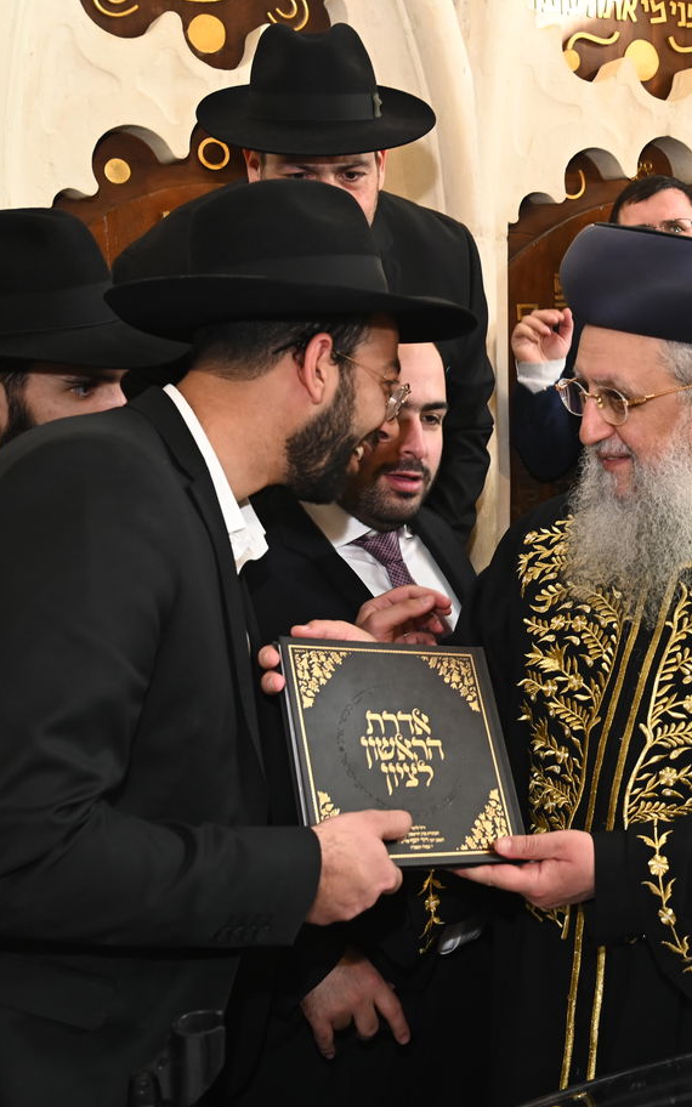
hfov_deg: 25.0
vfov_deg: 40.3
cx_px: 631
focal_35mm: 50
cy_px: 554
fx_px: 1509
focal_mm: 32
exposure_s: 1/125
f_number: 5
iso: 800
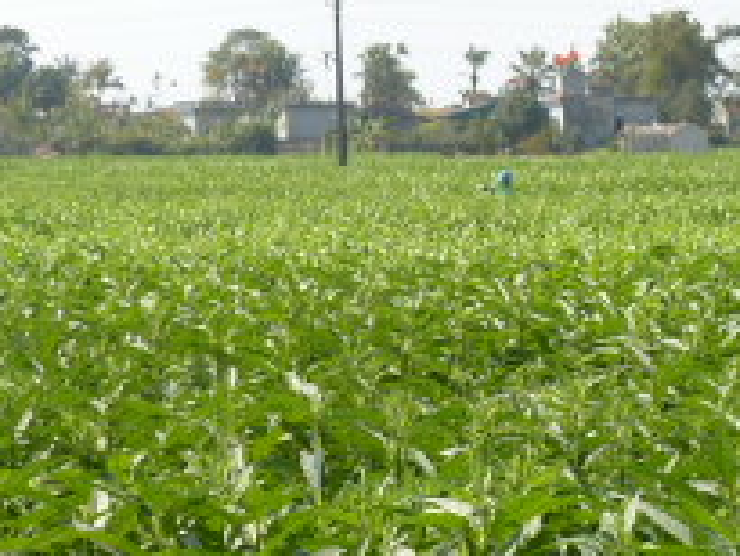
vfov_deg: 9.4
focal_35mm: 153
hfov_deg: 12.8
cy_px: 859
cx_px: 729
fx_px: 3273
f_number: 4.1
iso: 100
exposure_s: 1/640
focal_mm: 8.7
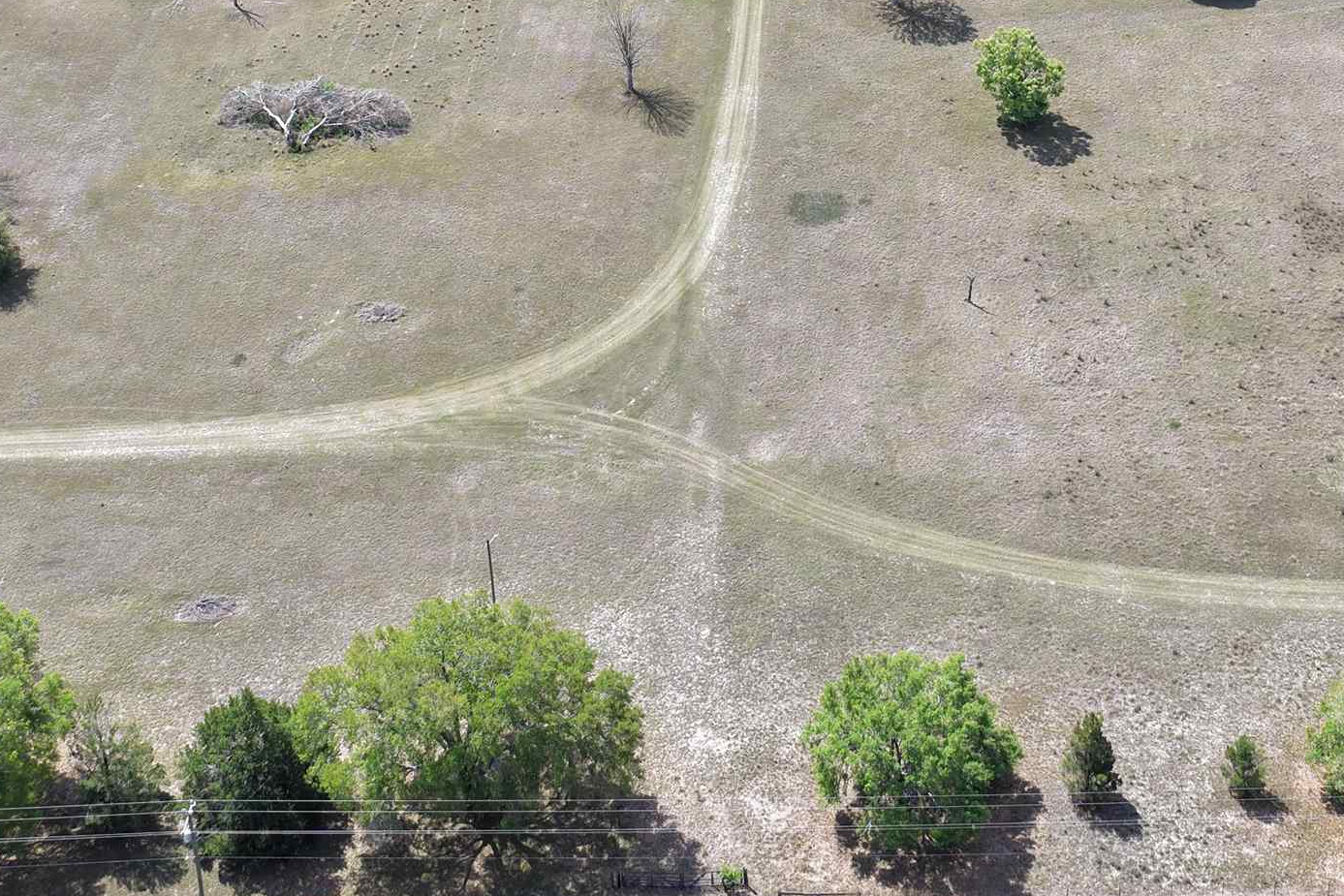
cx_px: 840
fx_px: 2315
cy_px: -42
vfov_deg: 21.0
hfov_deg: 32.2
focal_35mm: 62
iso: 100
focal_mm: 14.45
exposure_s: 1/500
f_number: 2.8
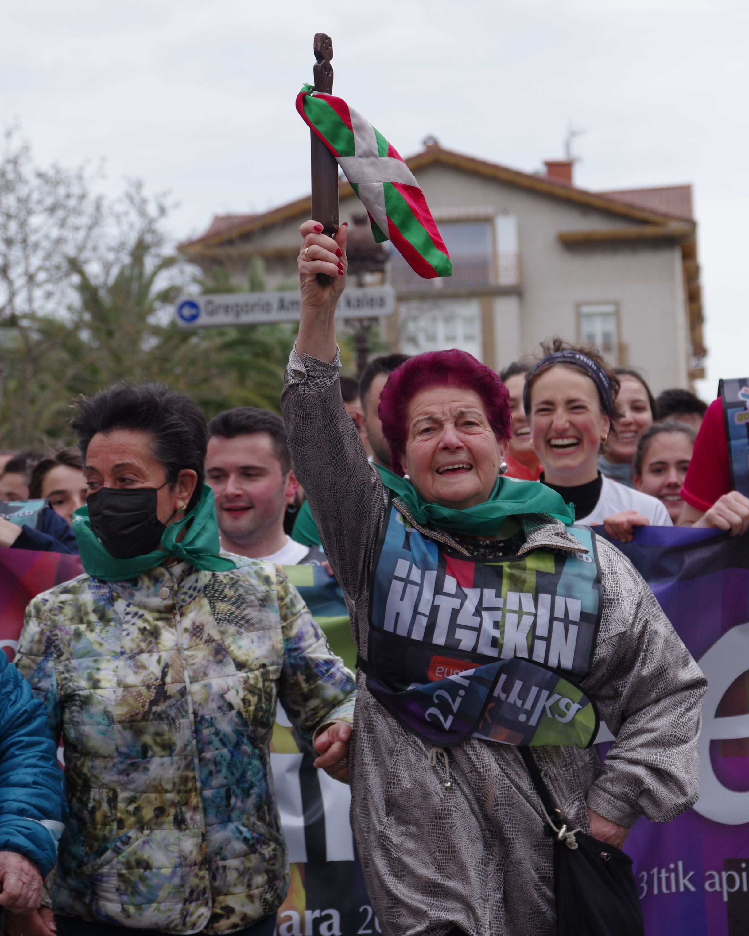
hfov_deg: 13.8
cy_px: 471
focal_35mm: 112
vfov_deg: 17.2
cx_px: 446
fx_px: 3103
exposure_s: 1/1000
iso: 400
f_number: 4.5
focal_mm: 53
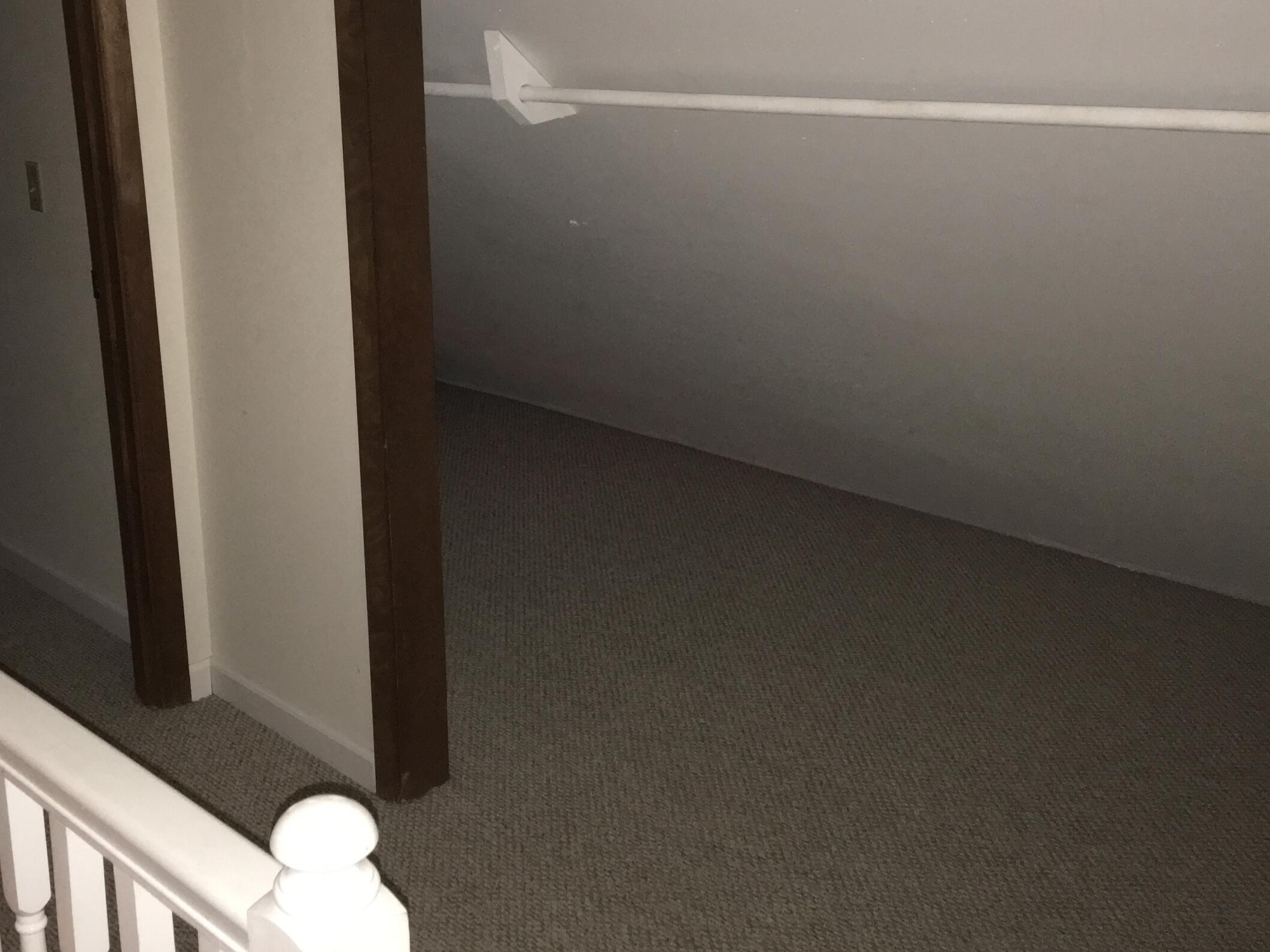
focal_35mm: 41
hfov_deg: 45.4
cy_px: 407
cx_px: 482
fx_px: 1504
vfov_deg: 35.1
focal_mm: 4.15
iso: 200
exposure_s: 1/16
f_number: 2.2
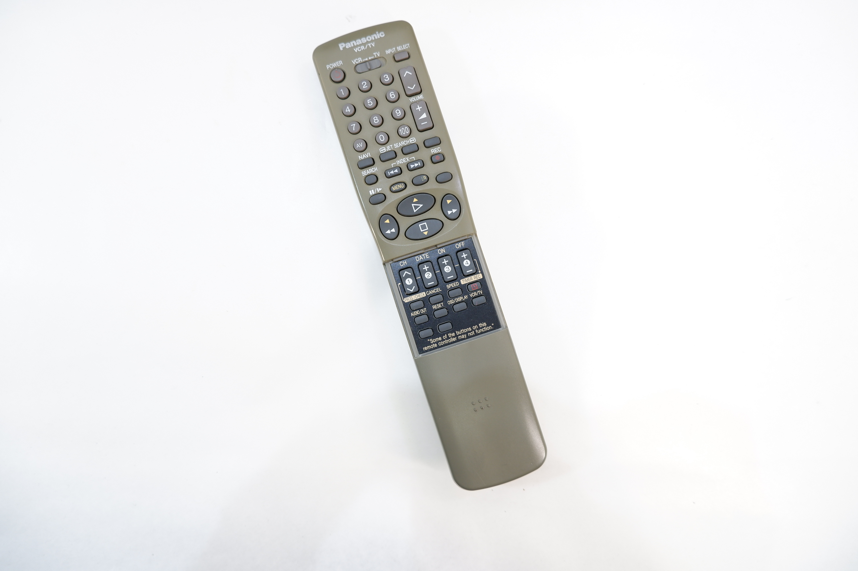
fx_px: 548
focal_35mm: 23
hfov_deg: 76.1
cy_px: 286
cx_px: 429
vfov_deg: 55.0
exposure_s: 1/60
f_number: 3.5
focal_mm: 15
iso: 200
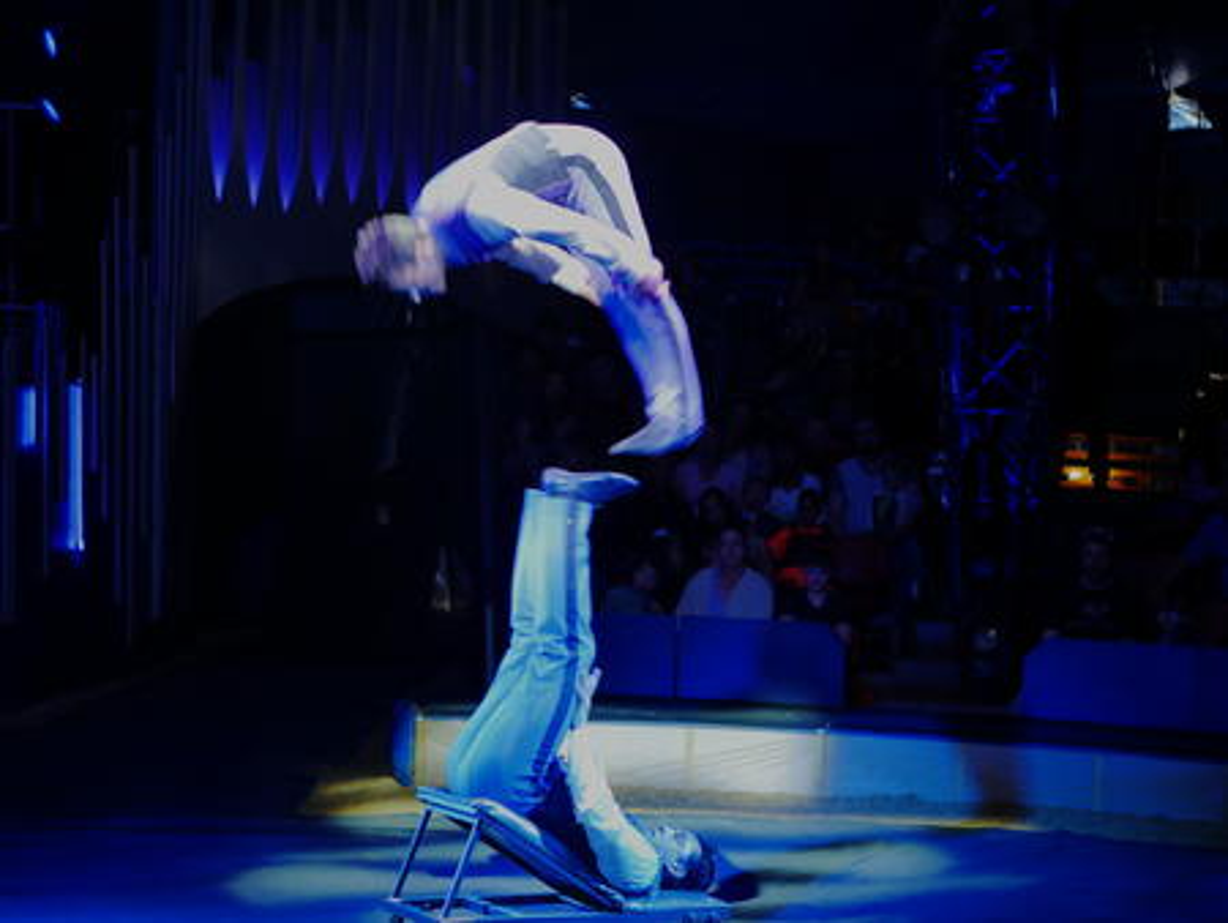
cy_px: 462
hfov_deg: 21.8
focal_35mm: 90
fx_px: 3194
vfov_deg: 16.4
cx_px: 614
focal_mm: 45
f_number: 1.8
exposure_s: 1/100
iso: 640
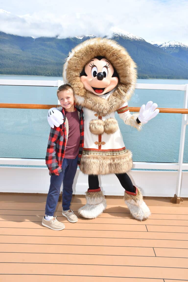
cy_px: 141
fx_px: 266
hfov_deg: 38.9
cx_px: 94
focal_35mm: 34
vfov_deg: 55.8
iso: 200
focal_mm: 23
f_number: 11
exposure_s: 1/200
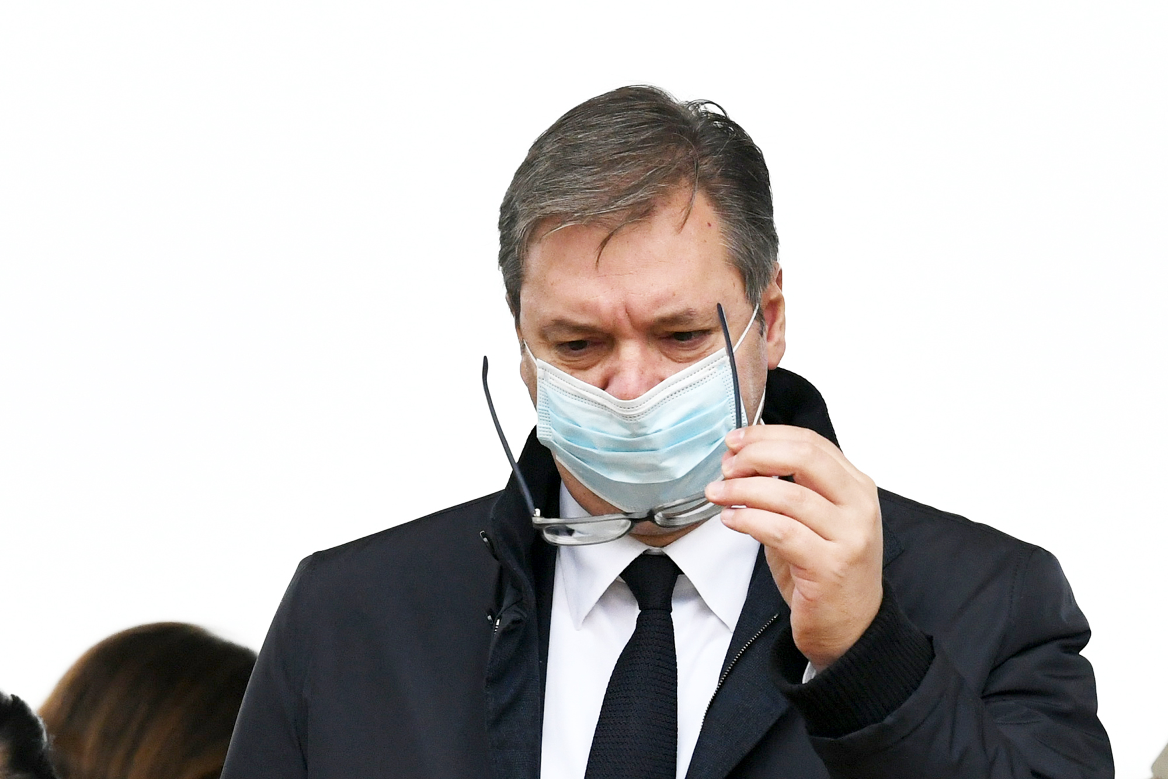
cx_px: 584
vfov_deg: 6.9
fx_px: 6489
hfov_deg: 10.3
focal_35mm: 200
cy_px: 390
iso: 1600
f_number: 5
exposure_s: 1/2500
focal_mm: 200
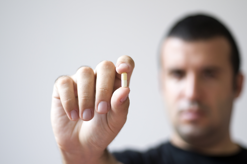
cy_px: 82
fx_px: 617
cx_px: 124
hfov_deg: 22.6
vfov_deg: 15.2
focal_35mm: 90
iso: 200
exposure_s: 1/400
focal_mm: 60
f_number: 3.2
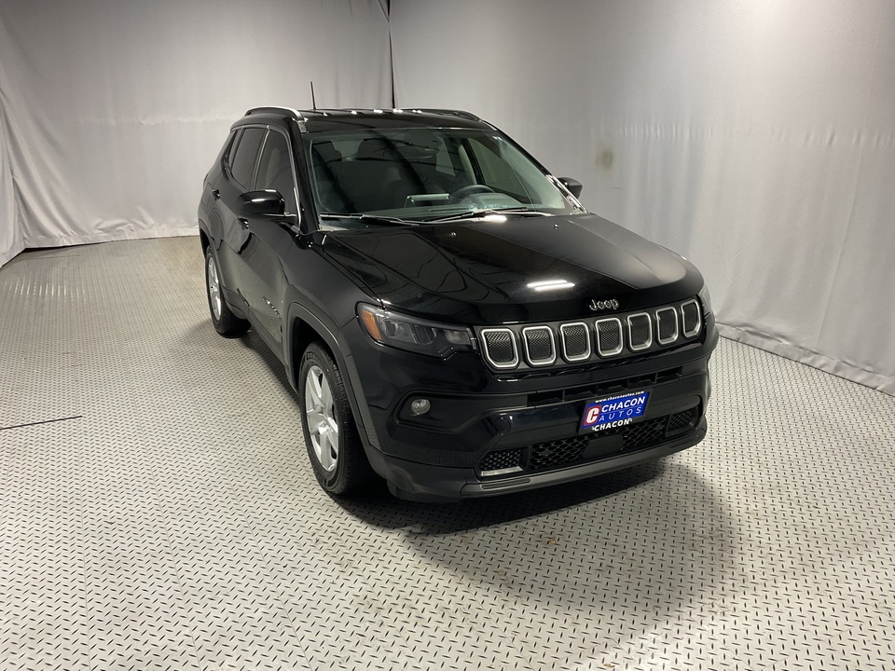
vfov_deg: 48.2
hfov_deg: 61.7
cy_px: 336
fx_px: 750
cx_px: 448
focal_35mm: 29
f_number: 1.8
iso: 50
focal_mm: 3
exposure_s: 1/60
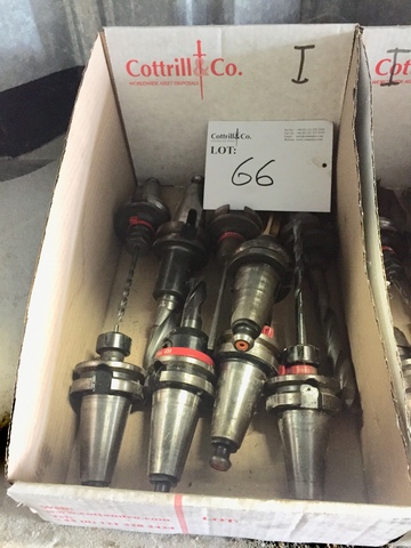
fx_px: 459
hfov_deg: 48.2
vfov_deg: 61.7
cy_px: 274
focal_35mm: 29
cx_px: 206
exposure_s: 1/17
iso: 320
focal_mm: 4.15
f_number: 2.2
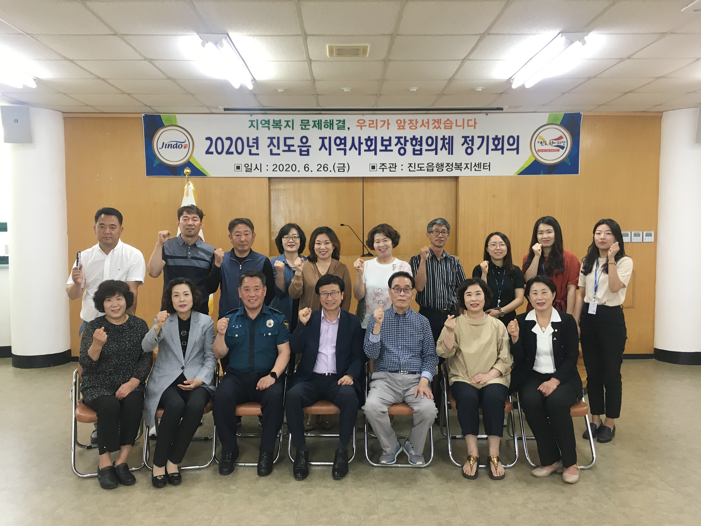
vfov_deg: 48.2
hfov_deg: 61.7
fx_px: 587
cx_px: 350
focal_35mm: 29
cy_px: 263
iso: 64
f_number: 2.2
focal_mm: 4.15
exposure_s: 1/30
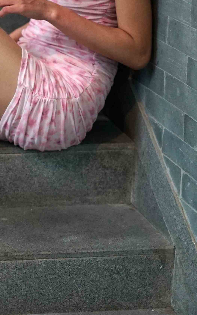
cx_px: -129
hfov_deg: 9.8
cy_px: 77
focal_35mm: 128
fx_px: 1099
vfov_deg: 16.2
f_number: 1.8
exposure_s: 1/640
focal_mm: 50
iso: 3200
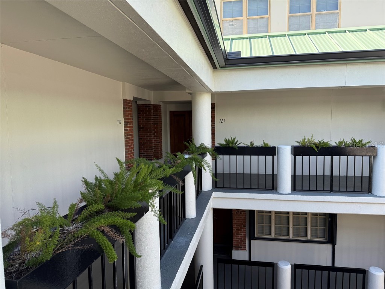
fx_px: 267
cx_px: 192
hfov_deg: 71.6
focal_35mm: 24
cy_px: 144
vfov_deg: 56.8
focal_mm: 6.76
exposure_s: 1/967
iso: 100
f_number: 1.78
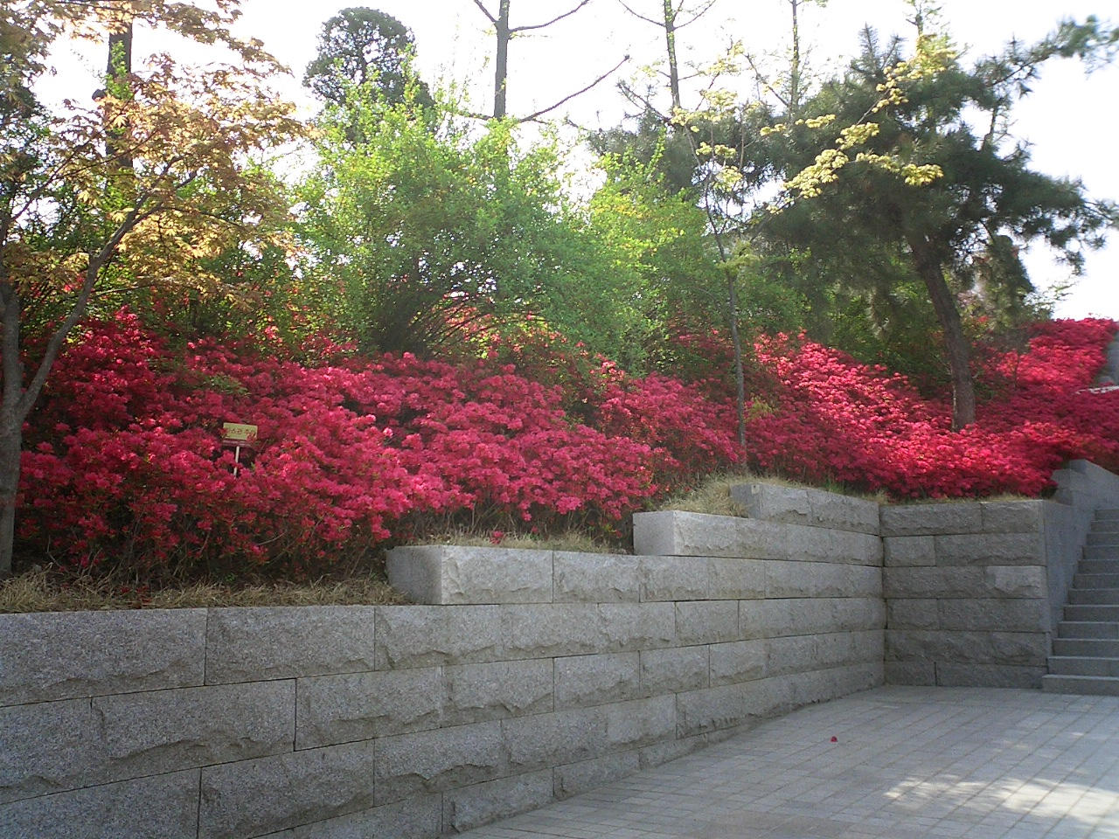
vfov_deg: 38.7
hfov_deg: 50.1
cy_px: 420
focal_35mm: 37
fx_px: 1196
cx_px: 560
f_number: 3.5
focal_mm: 5.6
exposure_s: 1/320
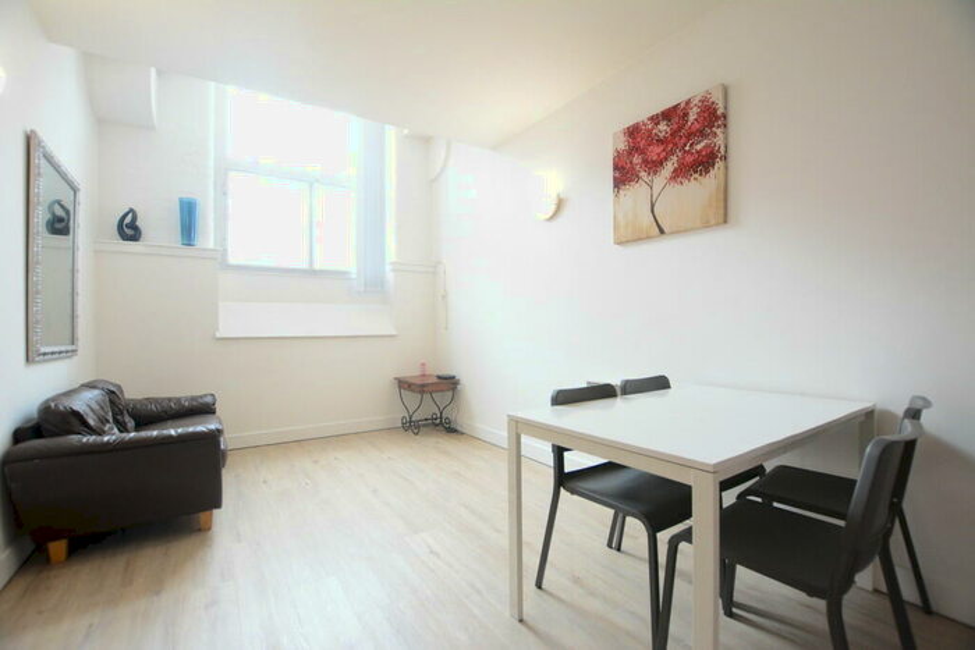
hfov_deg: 100.4
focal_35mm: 15
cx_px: 488
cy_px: 325
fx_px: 406
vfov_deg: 77.4
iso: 1600
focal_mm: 10
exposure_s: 1/80
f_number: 4.5
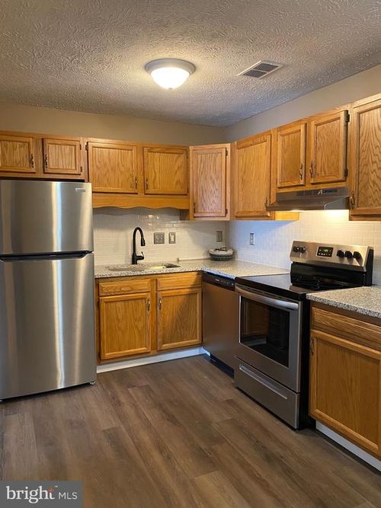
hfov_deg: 53.0
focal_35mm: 26
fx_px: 382
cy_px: 254
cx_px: 190
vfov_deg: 67.3
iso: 500
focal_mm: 4.25
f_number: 1.8
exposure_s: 1/60
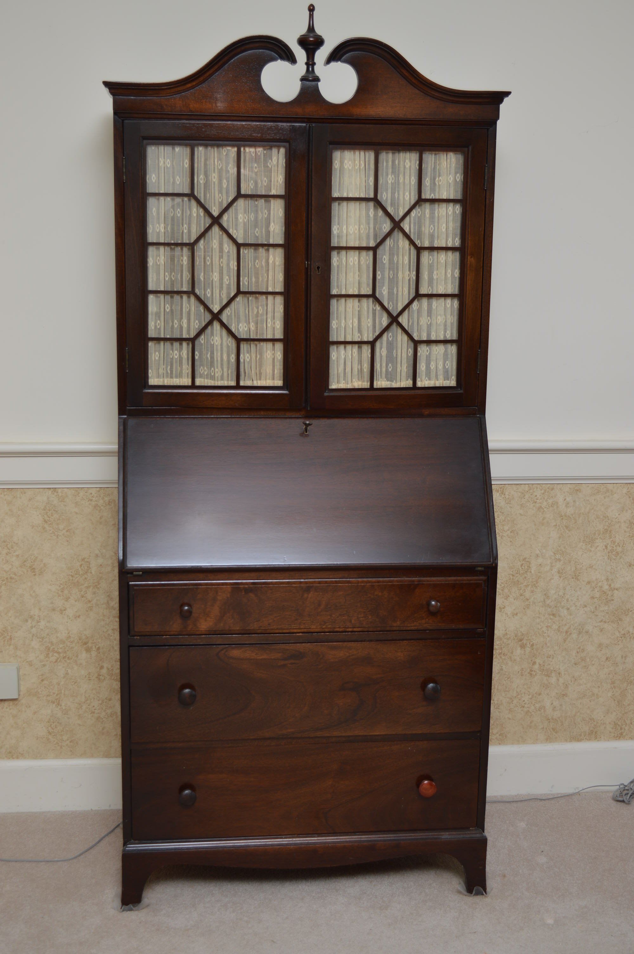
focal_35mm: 48
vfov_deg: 41.1
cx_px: 317
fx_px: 1270
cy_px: 477
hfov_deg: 28.0
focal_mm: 32
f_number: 5.6
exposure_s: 1/60
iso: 100
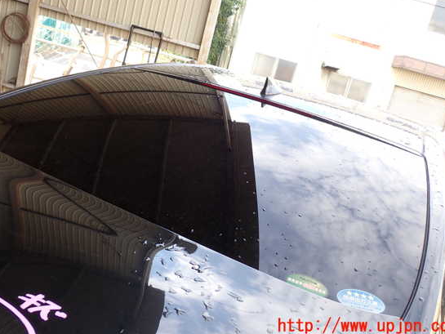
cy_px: 153
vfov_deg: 42.9
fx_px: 424
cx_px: 217
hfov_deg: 55.3
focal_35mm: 33
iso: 100
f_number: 3.2
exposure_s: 1/100
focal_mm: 5.4
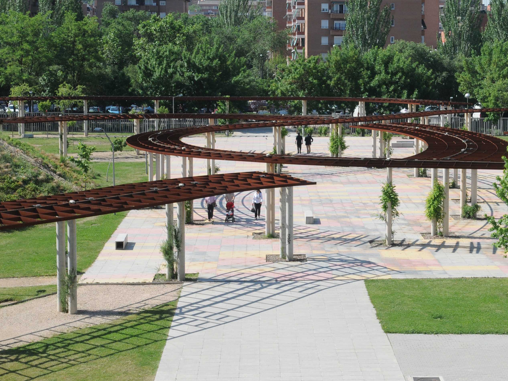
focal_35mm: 78
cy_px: 140
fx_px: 1145
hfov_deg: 24.8
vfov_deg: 18.9
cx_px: 366
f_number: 7.1
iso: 250
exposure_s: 1/500
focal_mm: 32
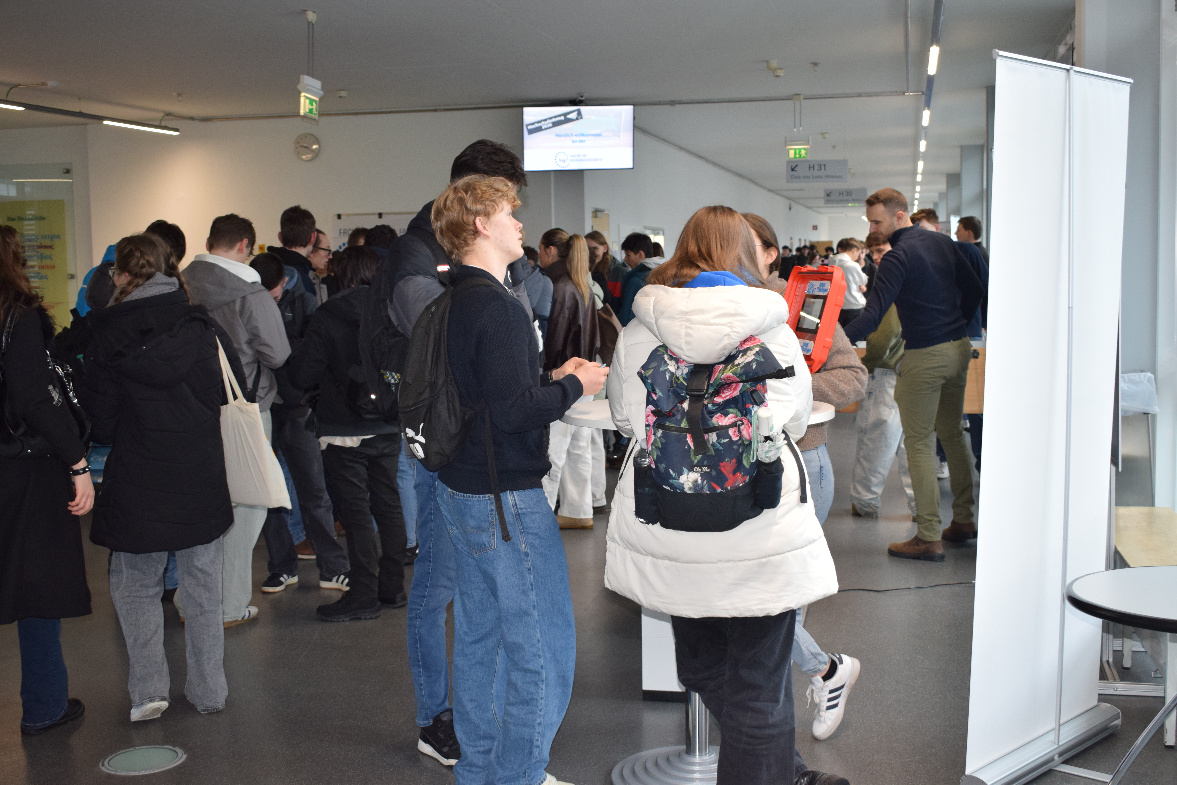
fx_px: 1373
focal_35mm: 42
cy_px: 392
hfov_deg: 46.4
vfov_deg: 31.9
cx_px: 588
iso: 800
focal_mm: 28
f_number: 5
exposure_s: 1/100
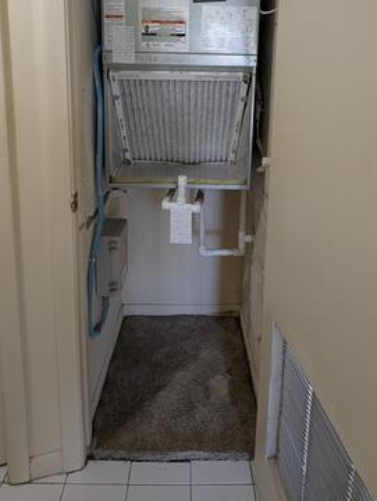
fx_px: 290
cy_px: 127
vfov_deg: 75.9
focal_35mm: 20
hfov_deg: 66.1
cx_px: 191
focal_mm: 2.23
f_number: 1.95
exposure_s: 1/23.8
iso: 66
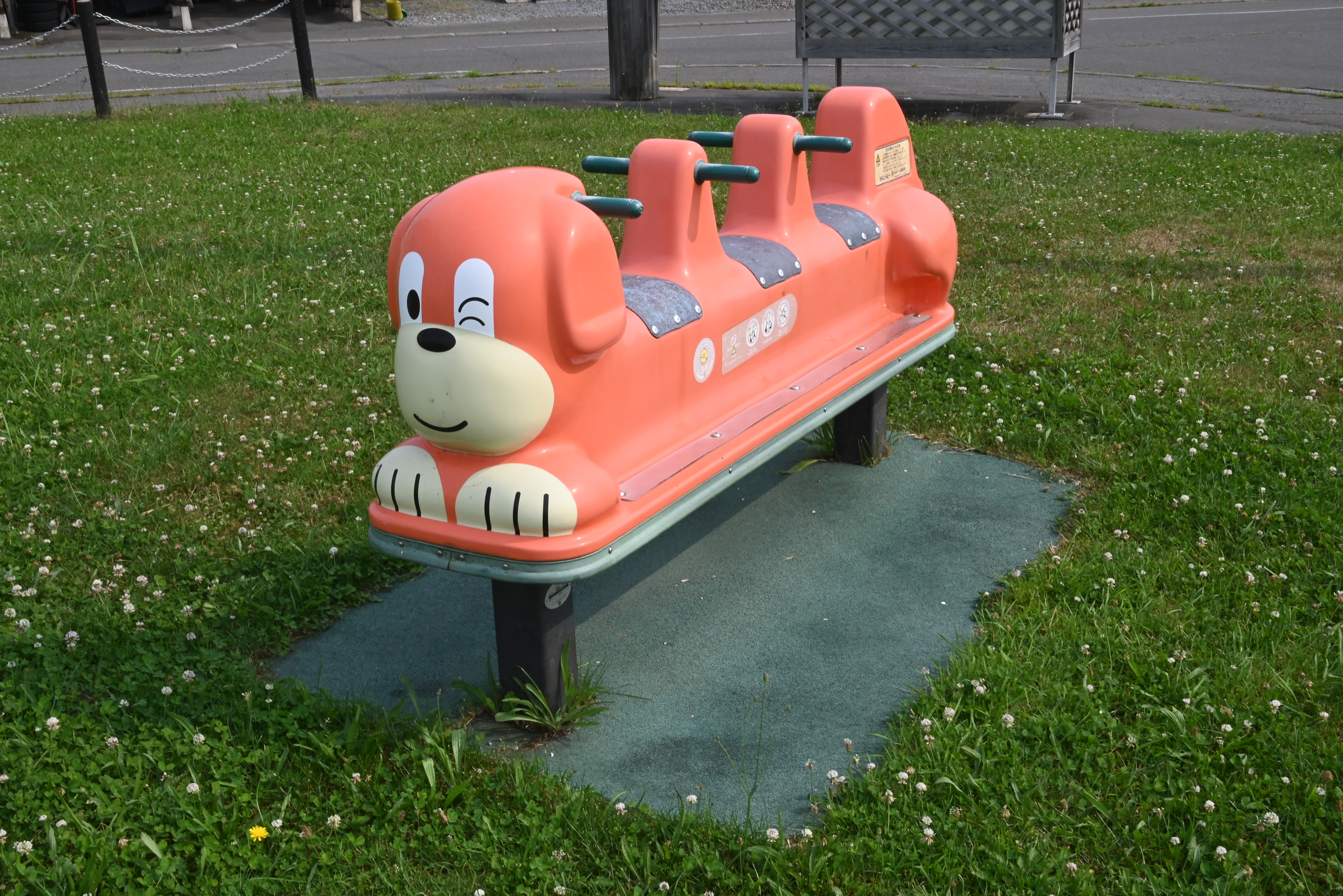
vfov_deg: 34.2
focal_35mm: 39
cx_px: 672
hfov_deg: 49.6
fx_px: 1455
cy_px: 448
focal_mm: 26
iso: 360
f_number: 25
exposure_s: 1/100
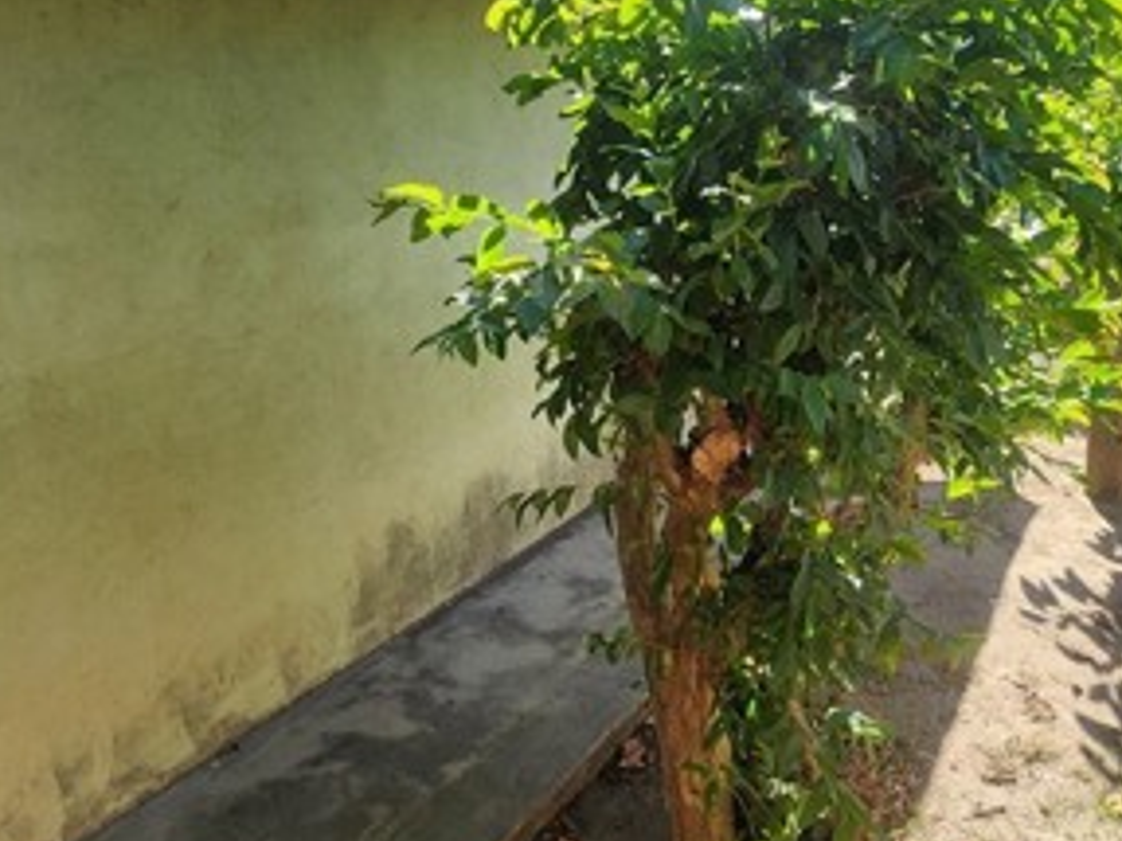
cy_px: 325
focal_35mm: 29
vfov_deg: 47.8
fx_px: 940
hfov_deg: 60.8
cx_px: 708
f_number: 2.2
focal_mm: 2.2
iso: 50
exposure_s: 1/781
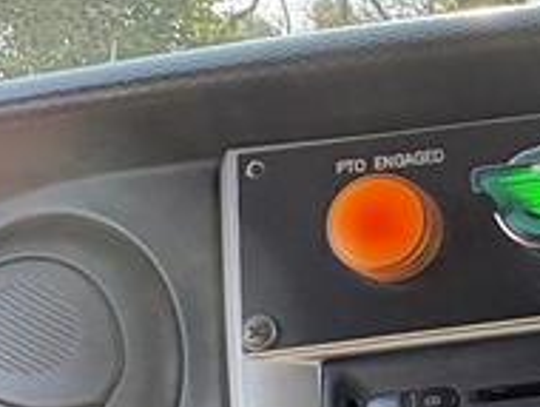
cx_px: 924
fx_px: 1031
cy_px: 453
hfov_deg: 21.4
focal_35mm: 66
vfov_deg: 21.1
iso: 125
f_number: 2.2
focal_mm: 2.22
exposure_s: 1/99
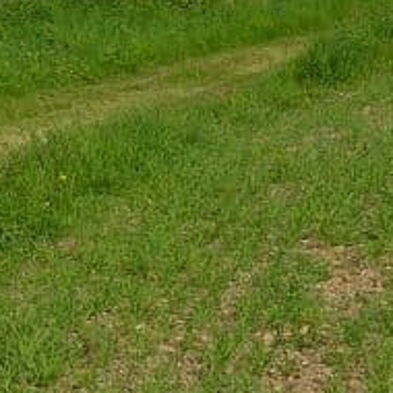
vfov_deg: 13.7
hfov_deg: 13.0
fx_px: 1567
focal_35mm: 122
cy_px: -132
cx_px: -310
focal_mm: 34
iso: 100
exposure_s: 1/160
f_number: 14
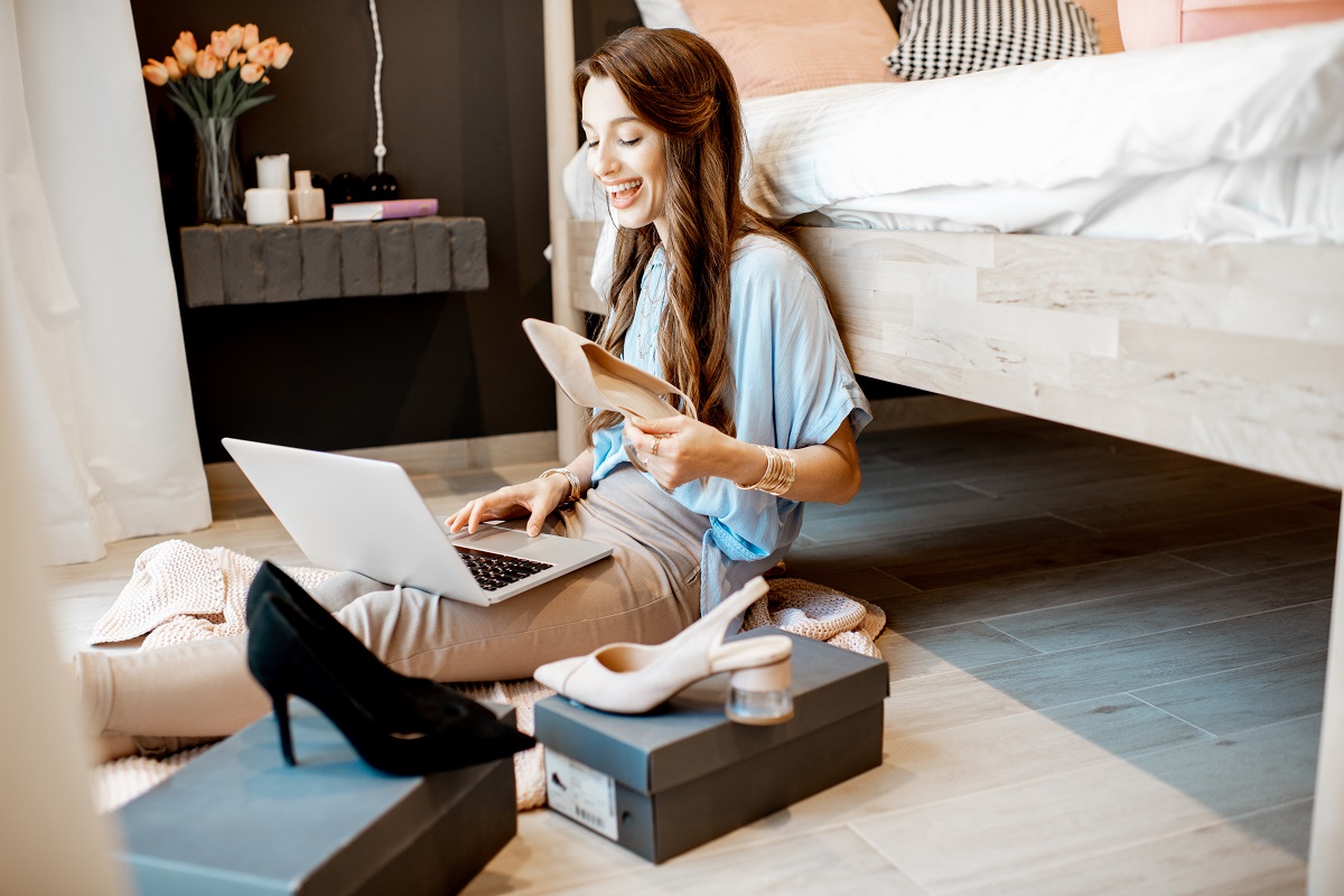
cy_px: 448
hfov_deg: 54.4
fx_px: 1307
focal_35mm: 35
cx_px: 672
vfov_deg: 37.9
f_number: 2.2
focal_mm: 35
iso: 400
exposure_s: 1/200
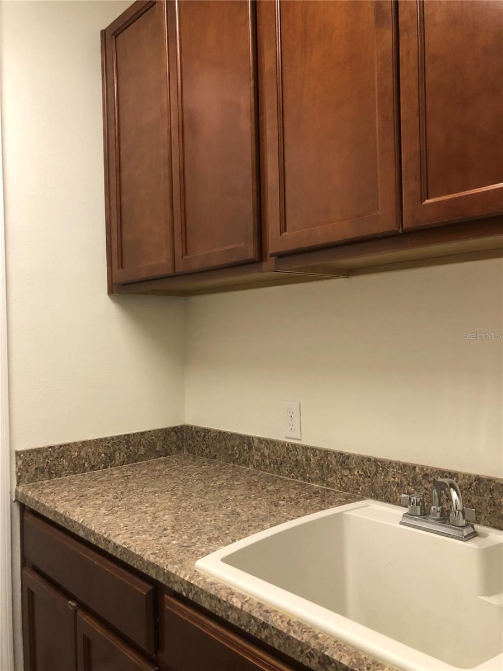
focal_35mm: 28
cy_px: 336
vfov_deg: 63.4
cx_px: 252
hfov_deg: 49.7
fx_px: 542
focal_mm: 3.99
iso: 64
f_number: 1.8
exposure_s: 1/15
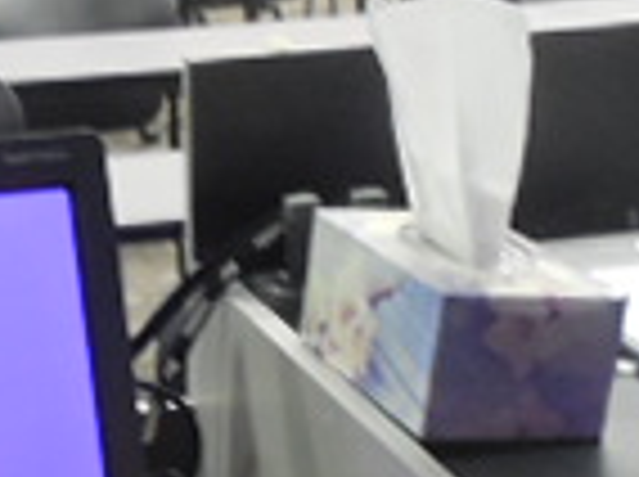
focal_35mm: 113
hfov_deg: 17.1
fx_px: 2082
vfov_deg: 12.2
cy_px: 814
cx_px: 22
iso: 400
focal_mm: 4.5
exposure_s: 1/10
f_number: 3.3
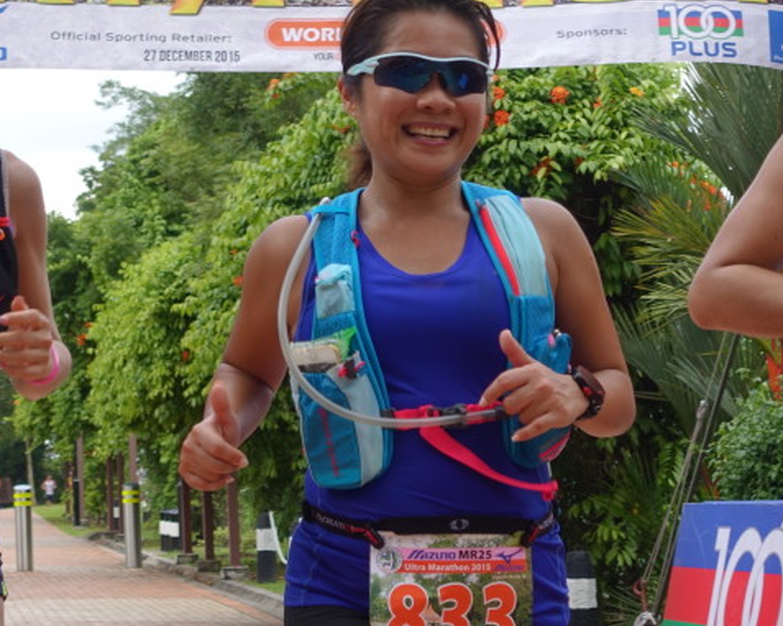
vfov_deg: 12.1
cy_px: 91
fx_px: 2941
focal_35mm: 127
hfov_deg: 15.1
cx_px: 204
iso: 125
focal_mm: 22.95
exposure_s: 1/320
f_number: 4
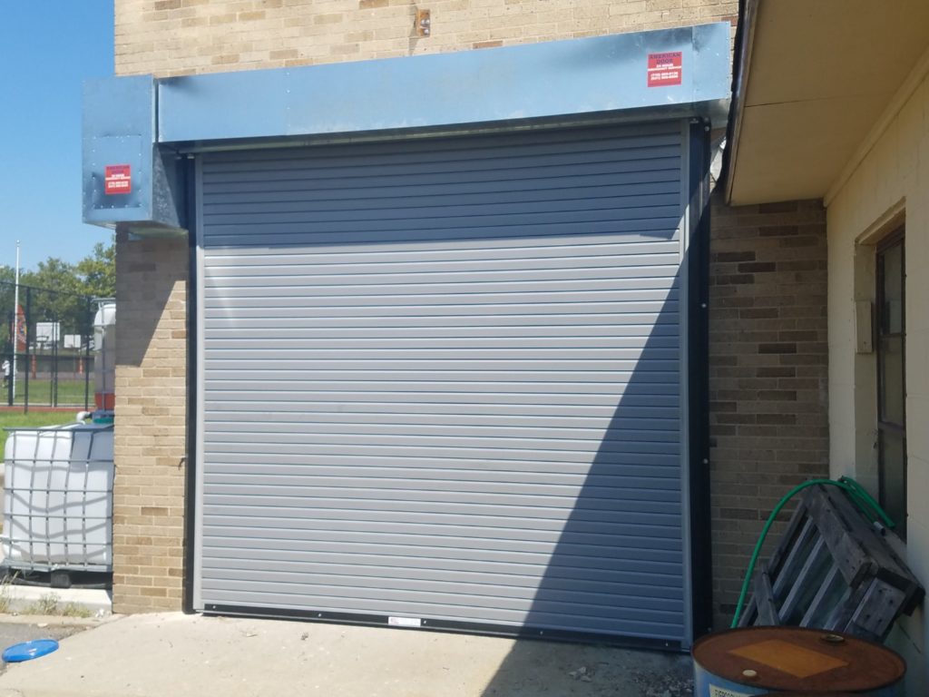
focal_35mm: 26
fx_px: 698
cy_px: 348
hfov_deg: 67.3
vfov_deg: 53.1
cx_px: 464
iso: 50
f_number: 1.7
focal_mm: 4.2
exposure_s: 1/2080
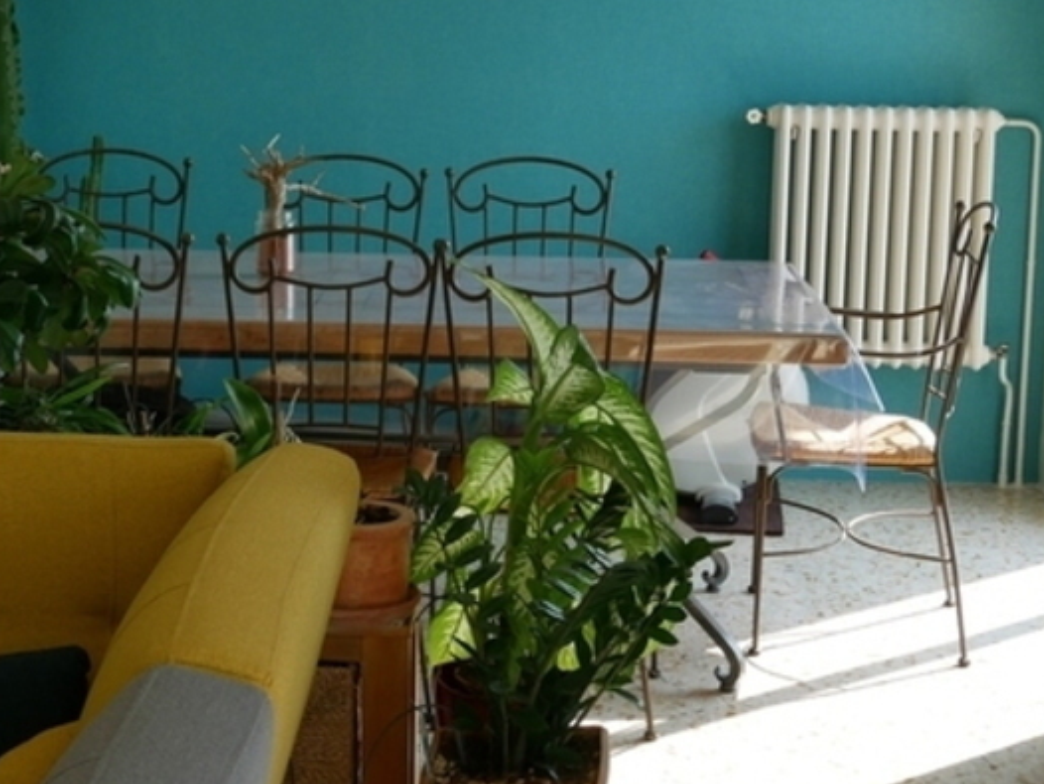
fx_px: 2112
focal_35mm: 70
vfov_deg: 21.0
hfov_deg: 27.6
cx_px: 373
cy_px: 278
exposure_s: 1/160
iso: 200
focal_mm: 18
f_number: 5
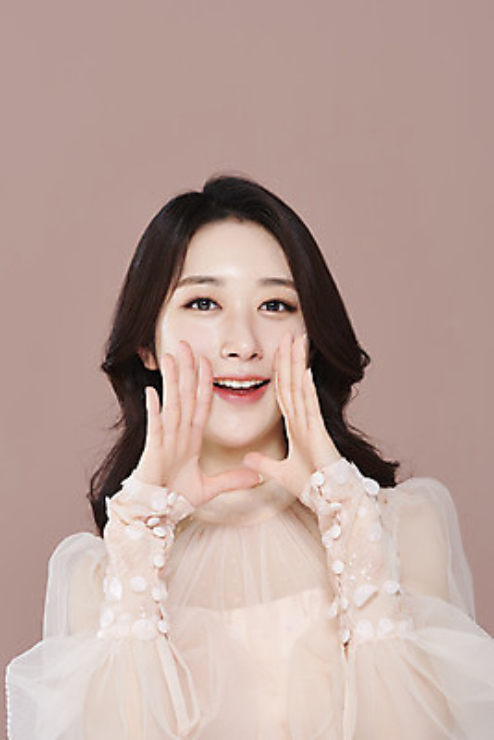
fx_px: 2159
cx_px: 247
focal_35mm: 105
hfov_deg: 13.1
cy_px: 370
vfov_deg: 19.4
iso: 64
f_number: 11
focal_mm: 105
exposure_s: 1/125
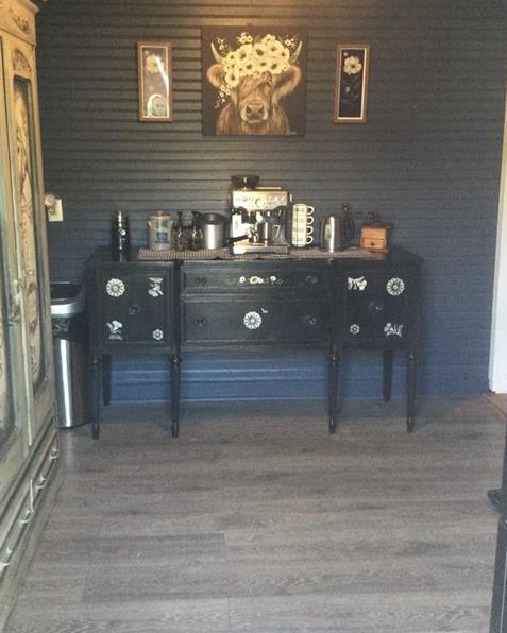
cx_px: 239
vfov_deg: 46.6
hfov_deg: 38.2
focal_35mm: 39
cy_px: 262
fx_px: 731
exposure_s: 1/30
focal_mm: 3.3
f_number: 2.4
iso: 160
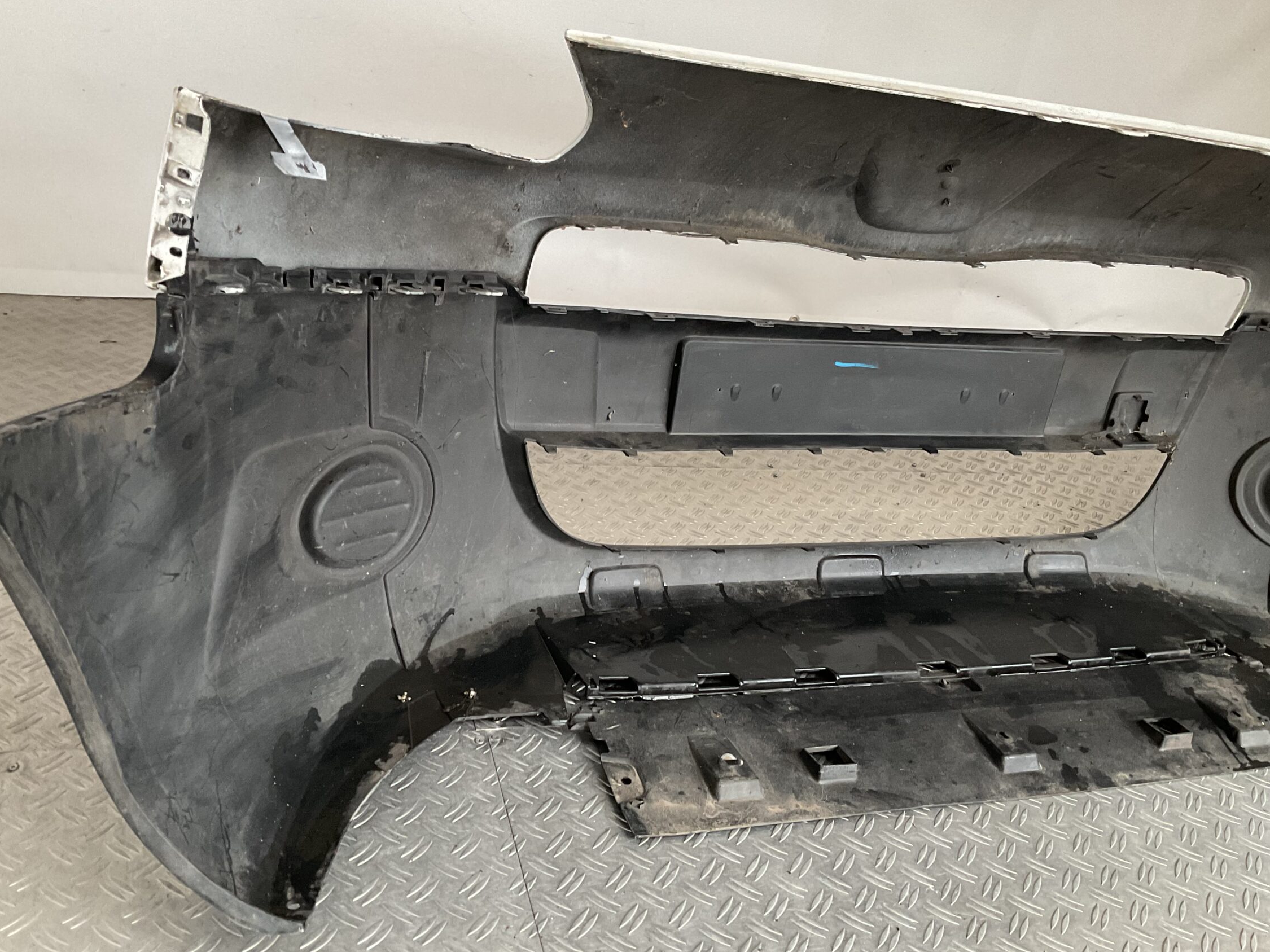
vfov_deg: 42.9
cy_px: 477
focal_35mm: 33
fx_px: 1211
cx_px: 602
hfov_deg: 55.3
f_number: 1.8
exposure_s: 1/50
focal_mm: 3
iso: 125
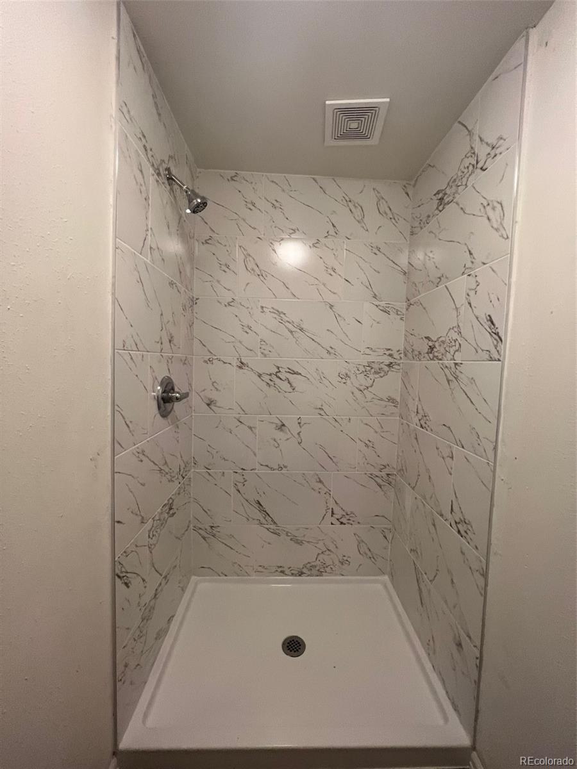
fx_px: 289
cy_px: 384
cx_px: 288
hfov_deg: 89.9
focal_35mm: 13
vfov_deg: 106.2
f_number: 1.8
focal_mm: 1.57
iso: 160
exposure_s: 1/120
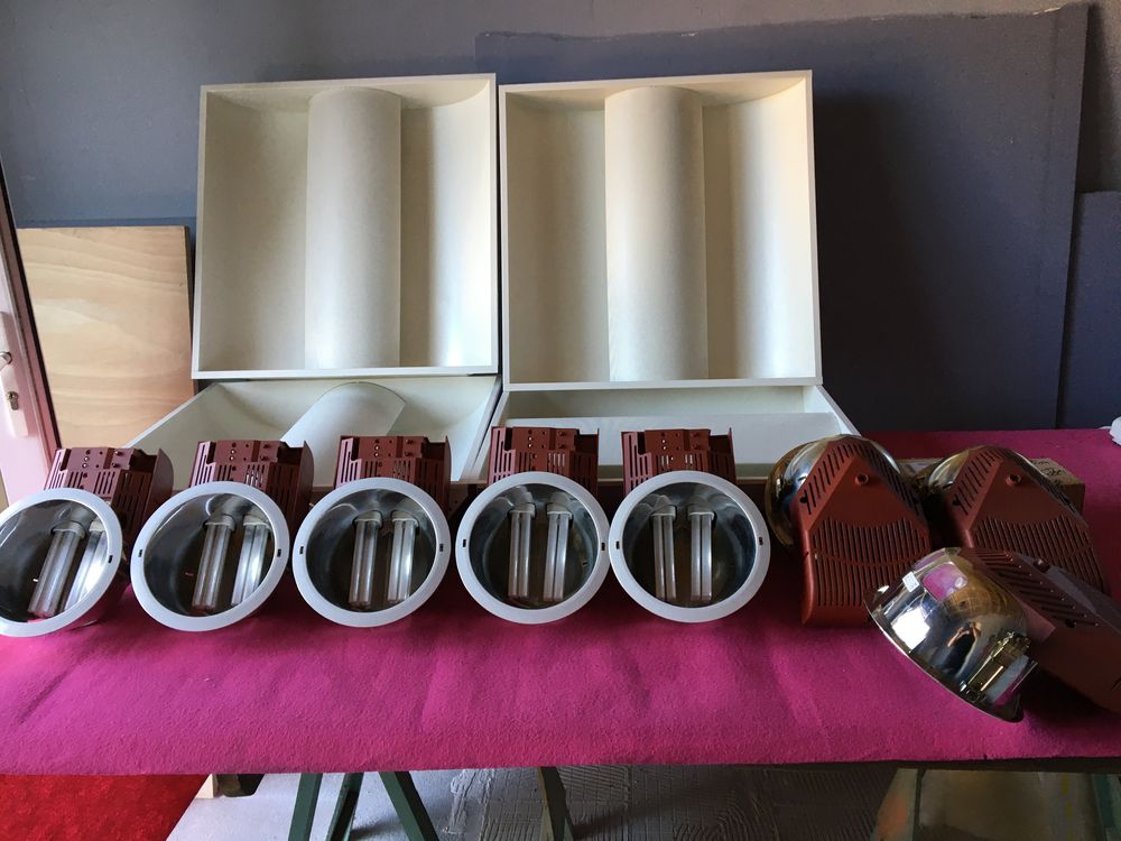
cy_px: 420
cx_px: 560
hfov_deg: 61.7
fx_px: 939
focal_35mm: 29
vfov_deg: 48.2
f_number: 2.2
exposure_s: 1/33
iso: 40
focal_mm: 4.15
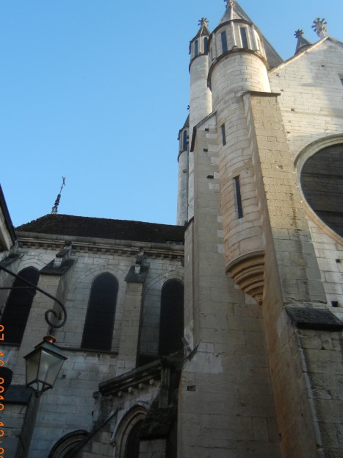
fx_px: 489
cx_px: 165
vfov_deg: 50.1
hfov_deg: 38.6
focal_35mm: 37
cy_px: 215
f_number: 3.5
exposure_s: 1/265
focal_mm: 5.4
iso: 160
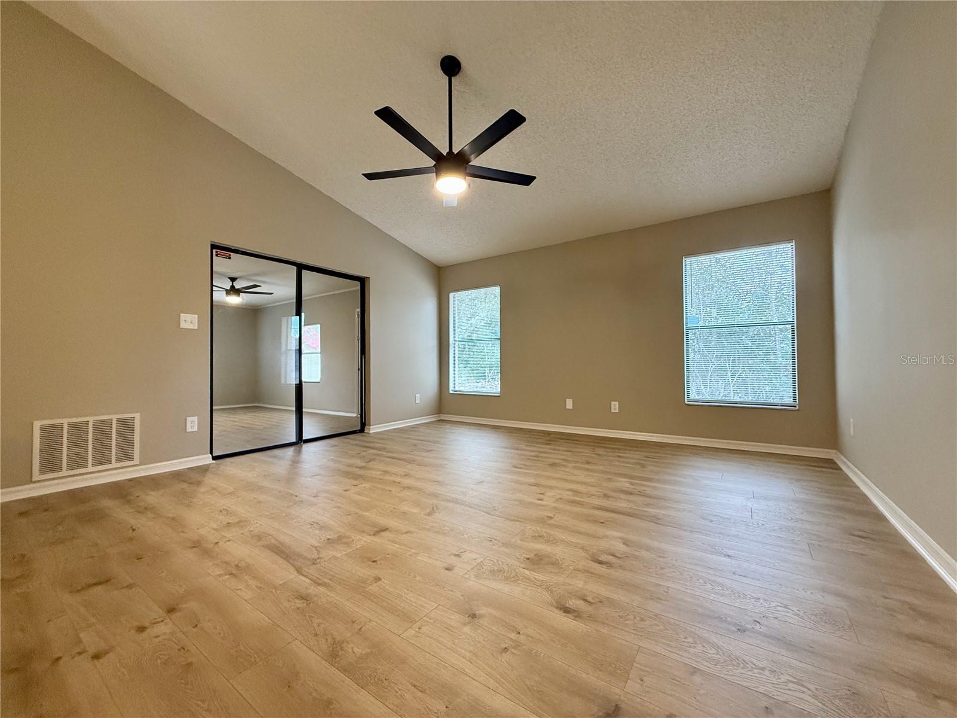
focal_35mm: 14
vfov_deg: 85.7
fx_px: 387
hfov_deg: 102.1
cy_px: 359
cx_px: 478
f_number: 2.2
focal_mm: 2.22
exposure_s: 1/120
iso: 400
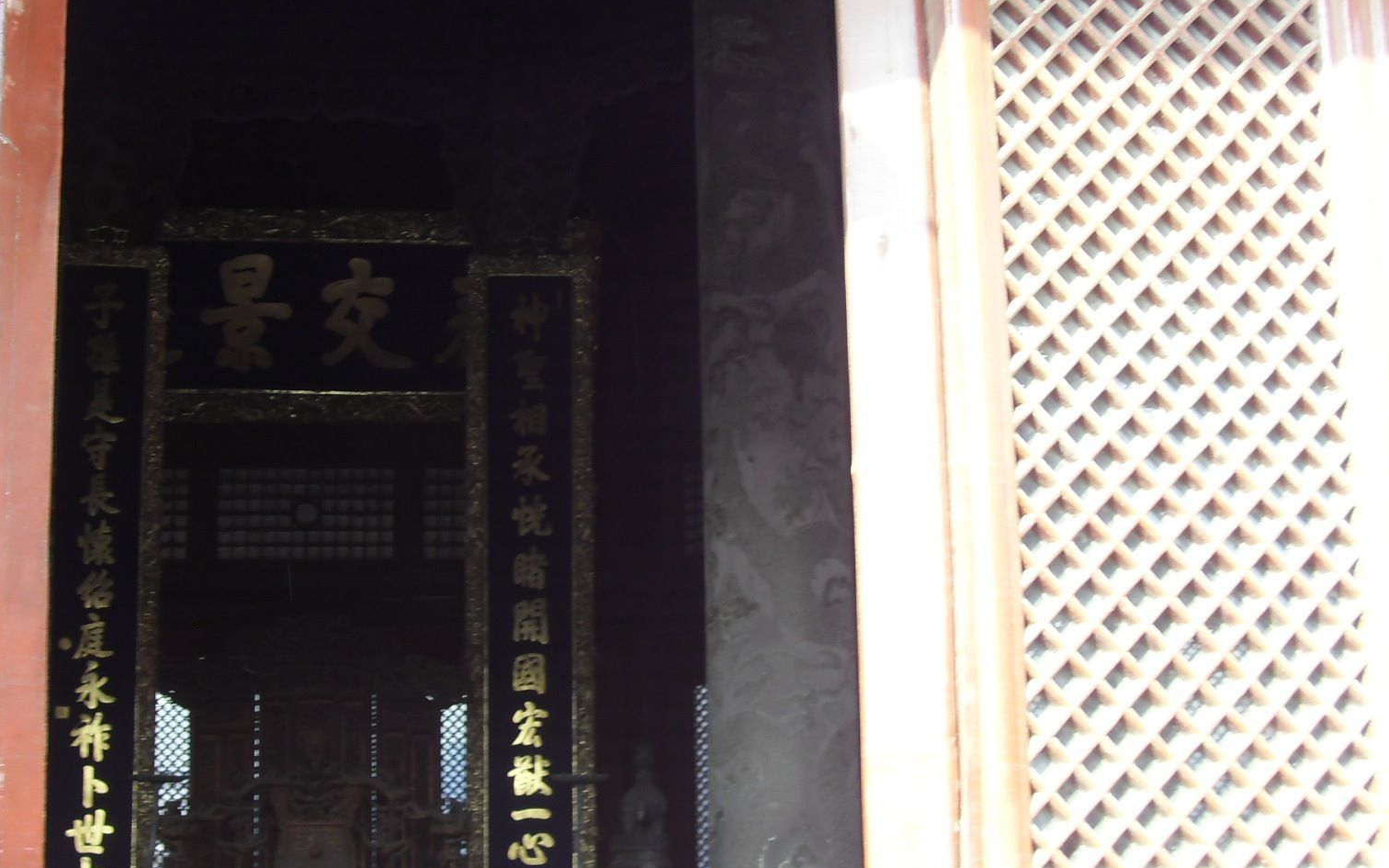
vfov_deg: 23.1
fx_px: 2120
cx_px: 501
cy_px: 528
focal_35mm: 56
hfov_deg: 36.0
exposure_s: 1/45
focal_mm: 6.6
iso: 100
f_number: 3.5
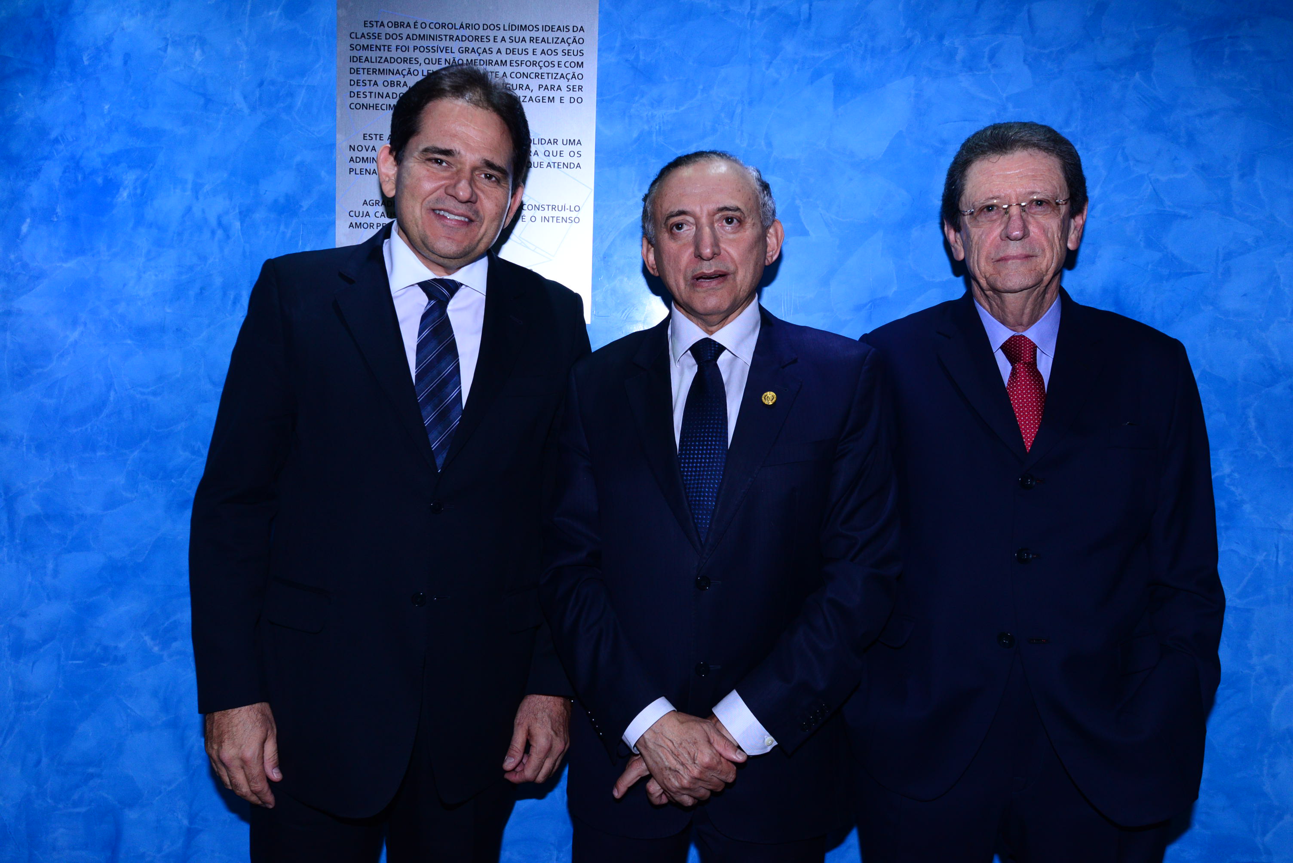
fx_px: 1042
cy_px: 432
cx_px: 646
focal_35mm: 29
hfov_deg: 63.6
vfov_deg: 45.0
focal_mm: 29
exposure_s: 1/125
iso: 1600
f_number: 6.3
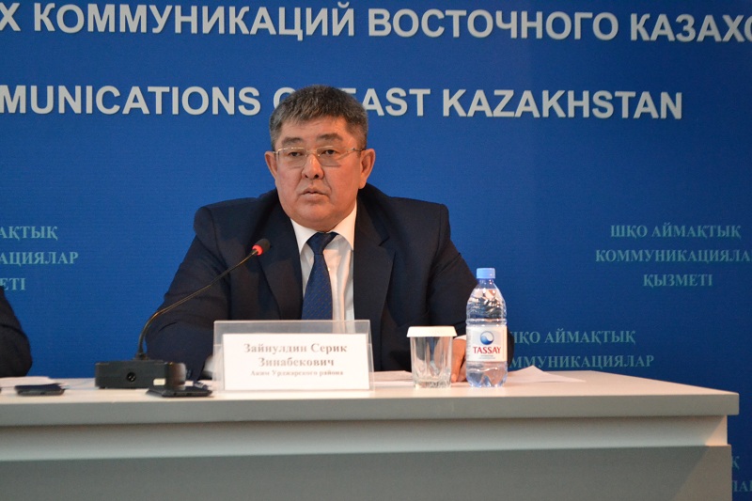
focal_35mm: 82
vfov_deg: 16.5
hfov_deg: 24.6
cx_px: 376
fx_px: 1723
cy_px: 250
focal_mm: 55
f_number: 5.6
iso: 3200
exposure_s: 1/50
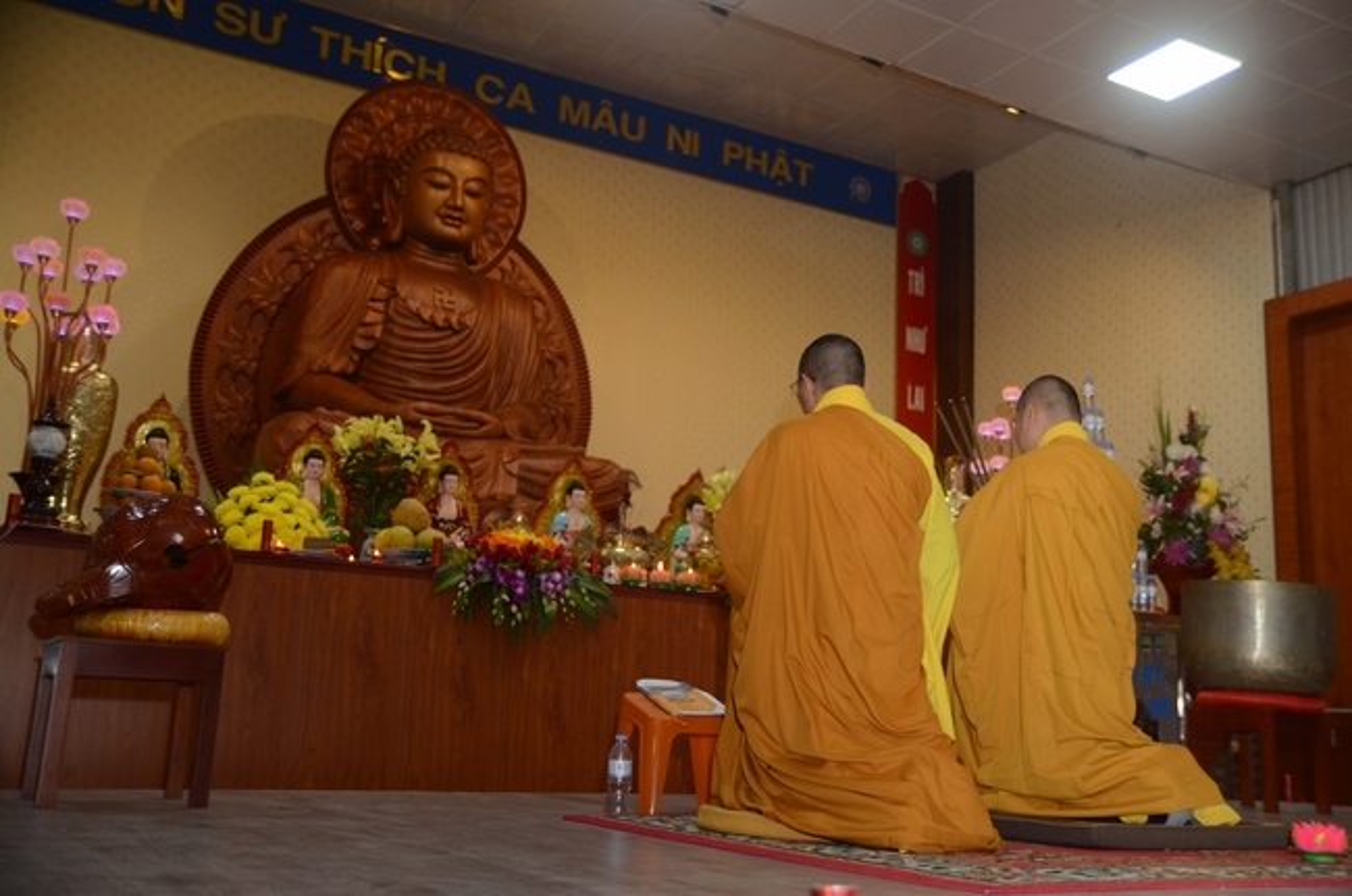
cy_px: 448
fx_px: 1350
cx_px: 676
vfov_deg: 36.7
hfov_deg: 53.2
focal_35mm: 36
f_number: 2.8
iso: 800
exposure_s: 1/200
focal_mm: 24
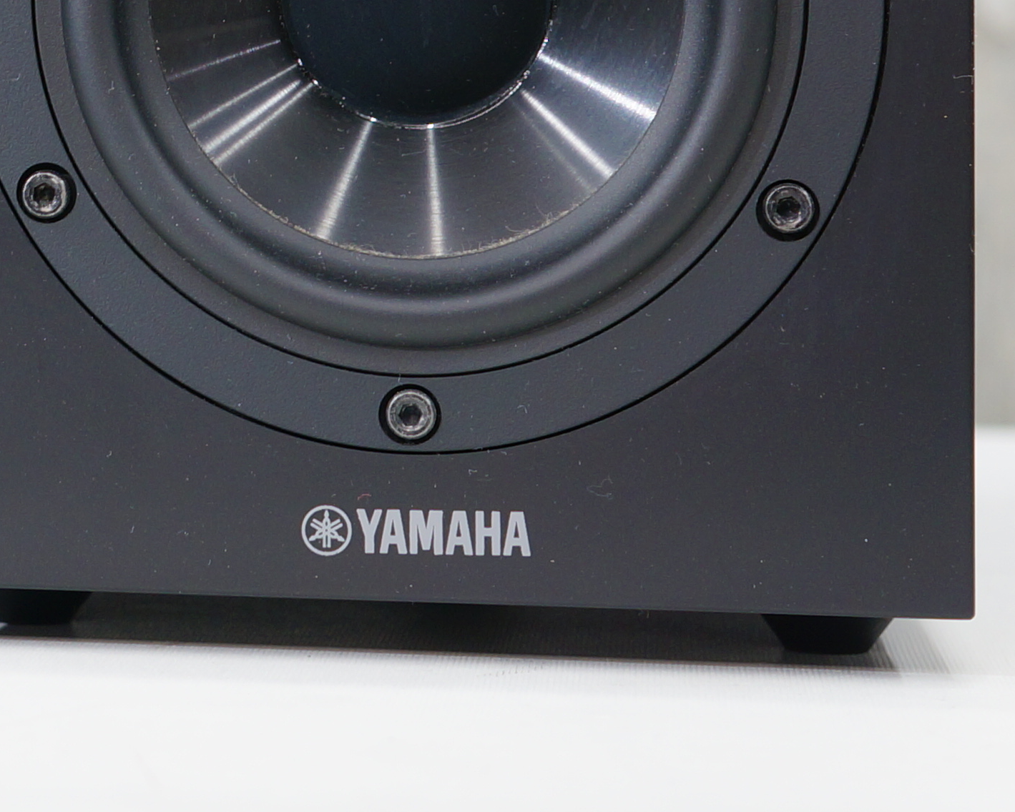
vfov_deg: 10.3
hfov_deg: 12.9
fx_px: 4387
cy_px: -269
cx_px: -175
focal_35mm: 146
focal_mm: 30
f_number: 3.2
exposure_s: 1/60
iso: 200
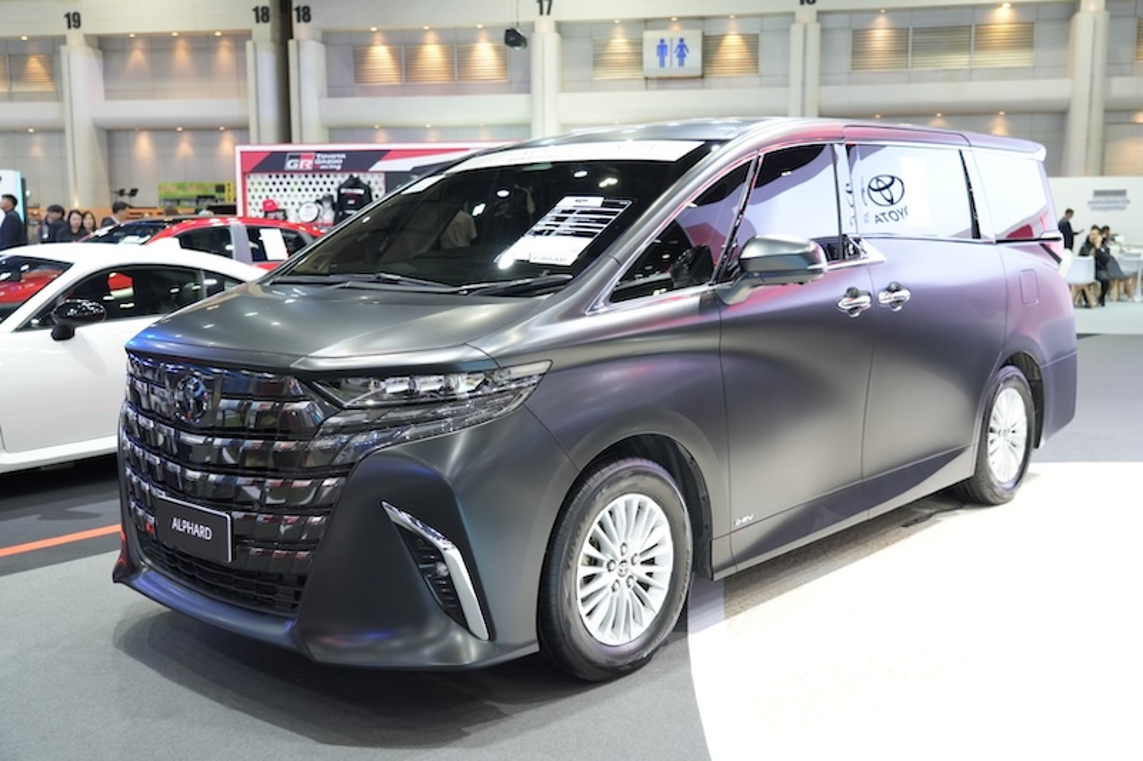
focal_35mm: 35
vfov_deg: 37.8
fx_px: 1111
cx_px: 572
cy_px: 380
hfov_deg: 54.4
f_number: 4
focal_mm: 35
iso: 1250
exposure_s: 1/100
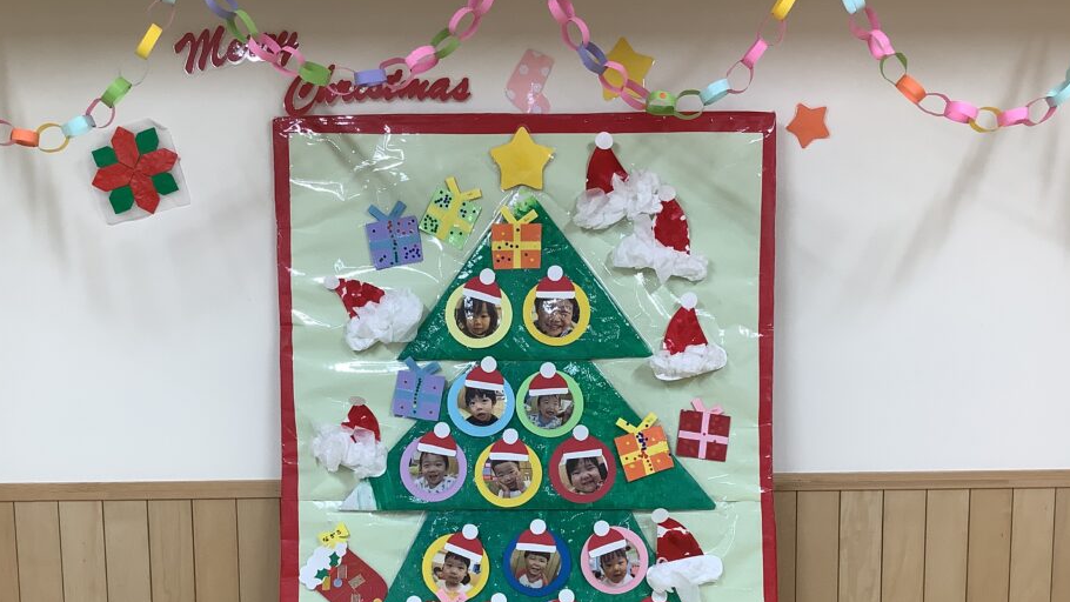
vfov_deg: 30.7
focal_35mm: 38
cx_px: 539
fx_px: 1078
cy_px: 446
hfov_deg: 52.8
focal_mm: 3.3
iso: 50
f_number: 2.4
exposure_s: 1/50
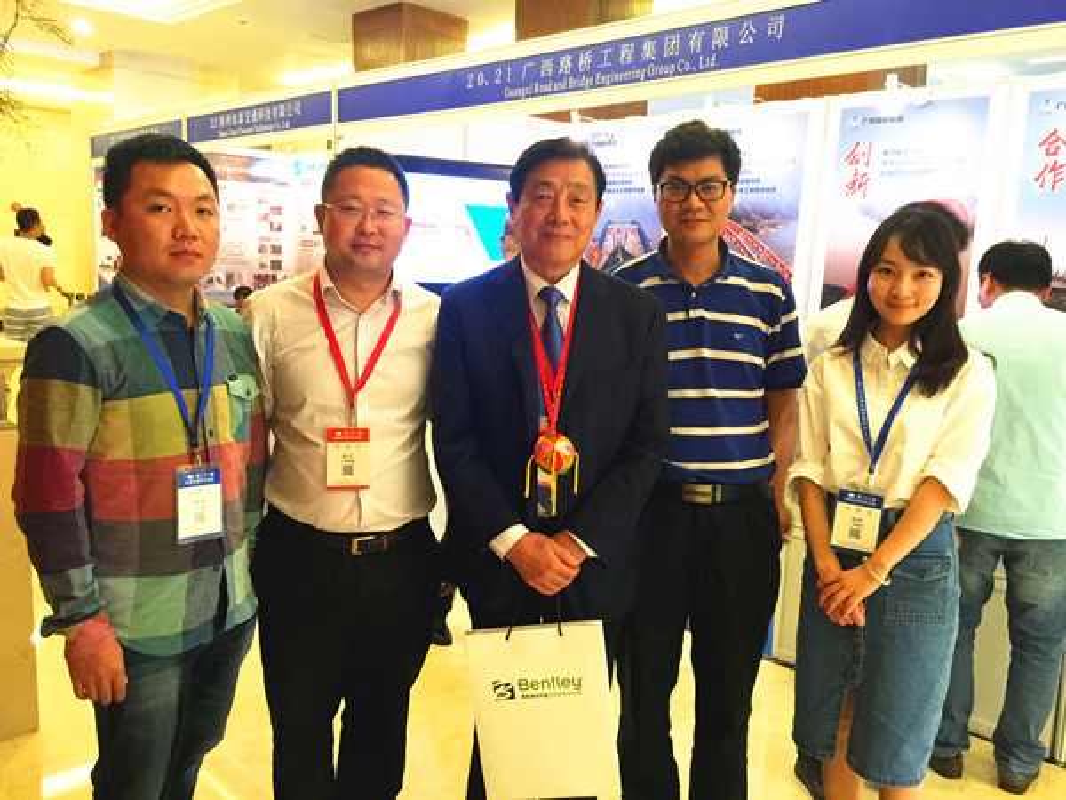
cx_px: 533
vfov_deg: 48.2
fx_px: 893
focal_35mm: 29
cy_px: 400
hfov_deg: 61.7
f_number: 2.2
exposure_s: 1/17
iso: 160
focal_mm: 4.15
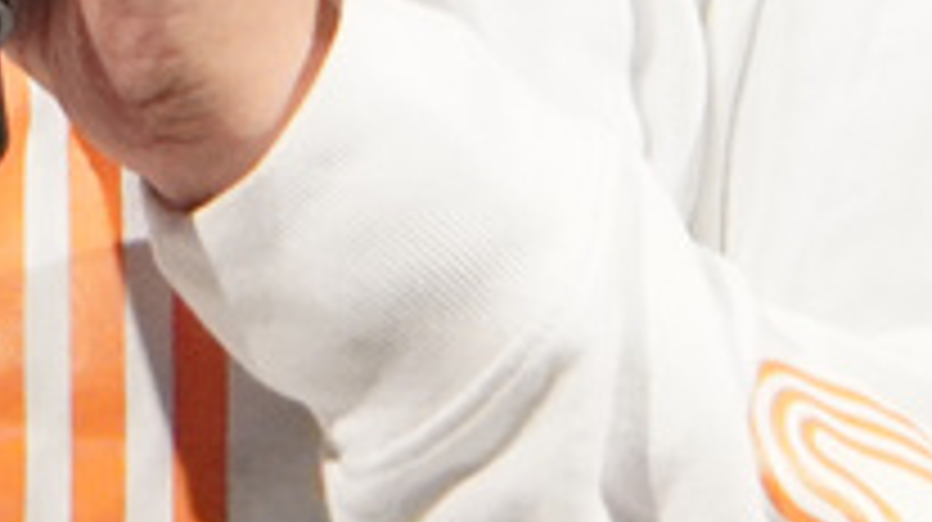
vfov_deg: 0.9
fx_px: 31731
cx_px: -410
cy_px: -724
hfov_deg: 1.7
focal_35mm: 1285
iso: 5000
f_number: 6.3
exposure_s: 1/250
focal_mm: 140.9
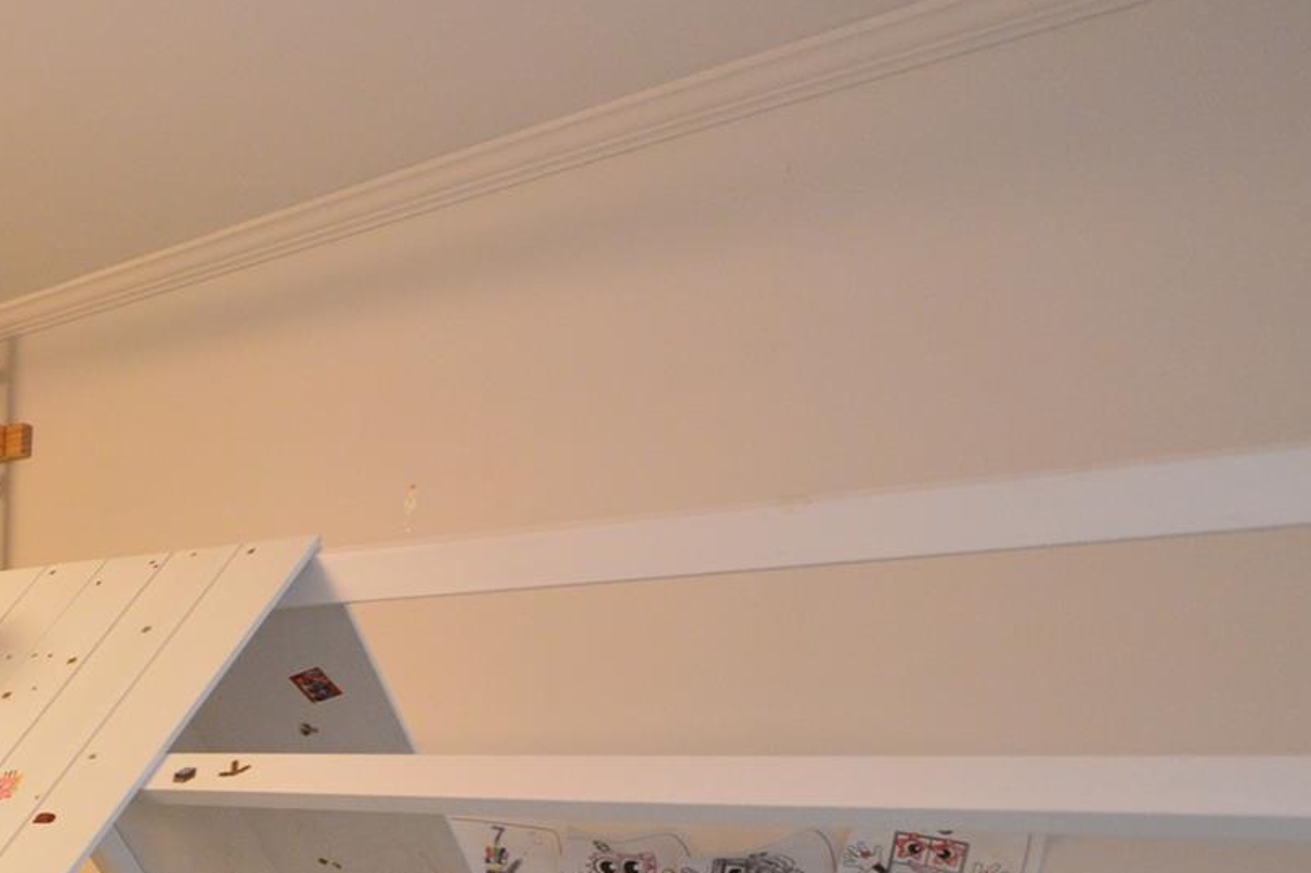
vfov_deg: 32.3
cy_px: 872
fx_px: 1383
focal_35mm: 38
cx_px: -193
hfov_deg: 39.5
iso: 800
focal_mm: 10
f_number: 5.6
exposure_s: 1/60
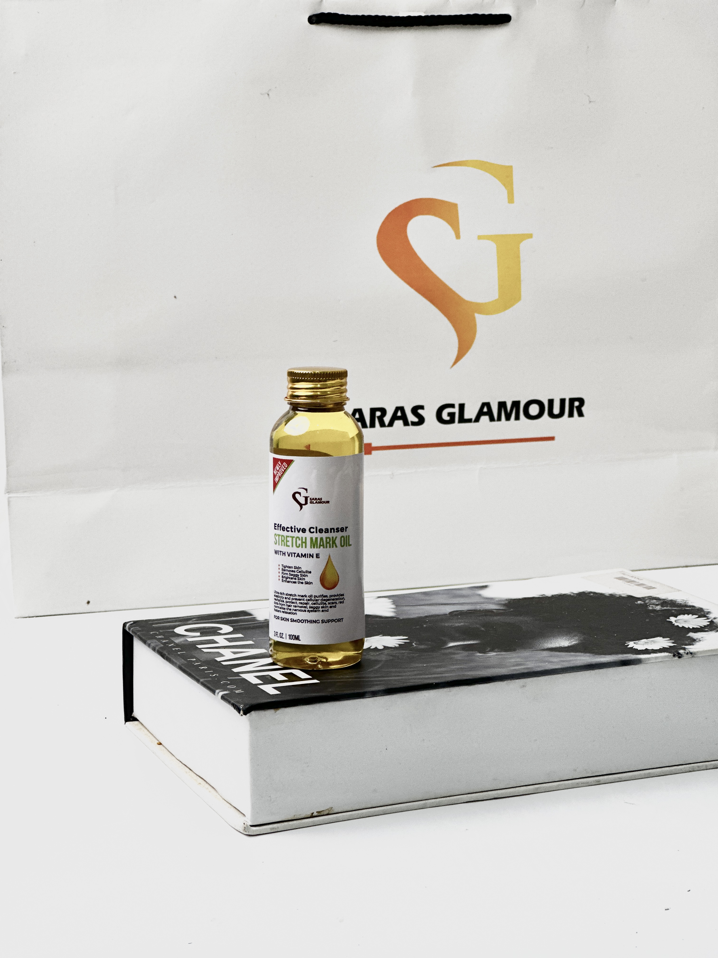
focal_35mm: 77
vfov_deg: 25.3
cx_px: 359
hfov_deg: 19.1
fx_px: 2129
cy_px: 479
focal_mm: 9
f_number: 2.8
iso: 80
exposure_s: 1/99
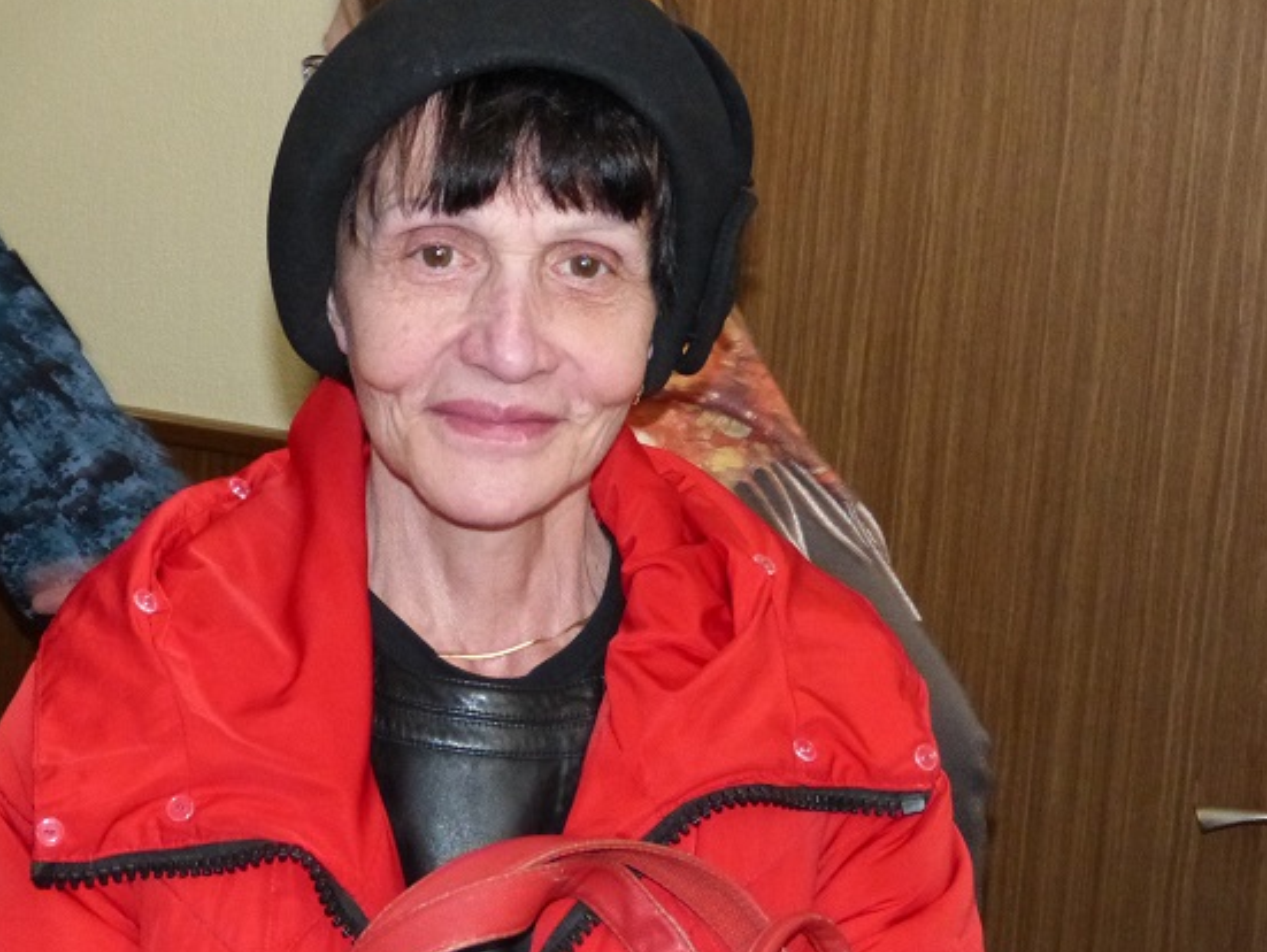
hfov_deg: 20.8
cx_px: 522
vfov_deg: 15.7
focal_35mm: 94
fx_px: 3443
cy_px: 384
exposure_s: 1/60
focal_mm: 12.9
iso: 800
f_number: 3.3
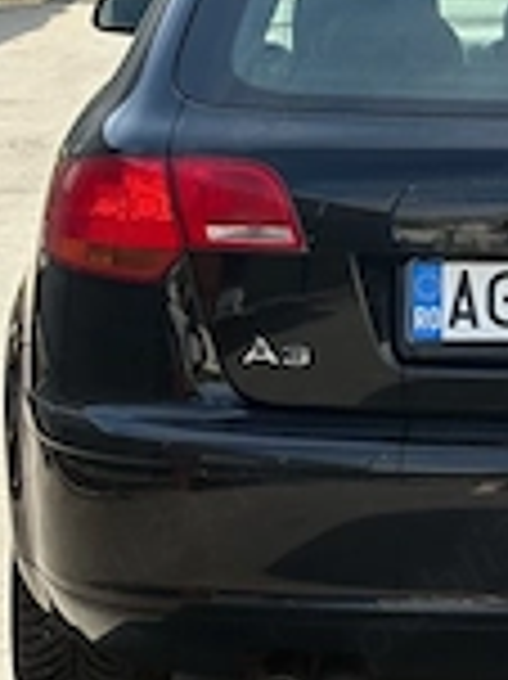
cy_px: 257
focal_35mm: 138
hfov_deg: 10.6
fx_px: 2704
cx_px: 584
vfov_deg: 14.3
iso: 50
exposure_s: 1/1957
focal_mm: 5.96
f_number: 1.6
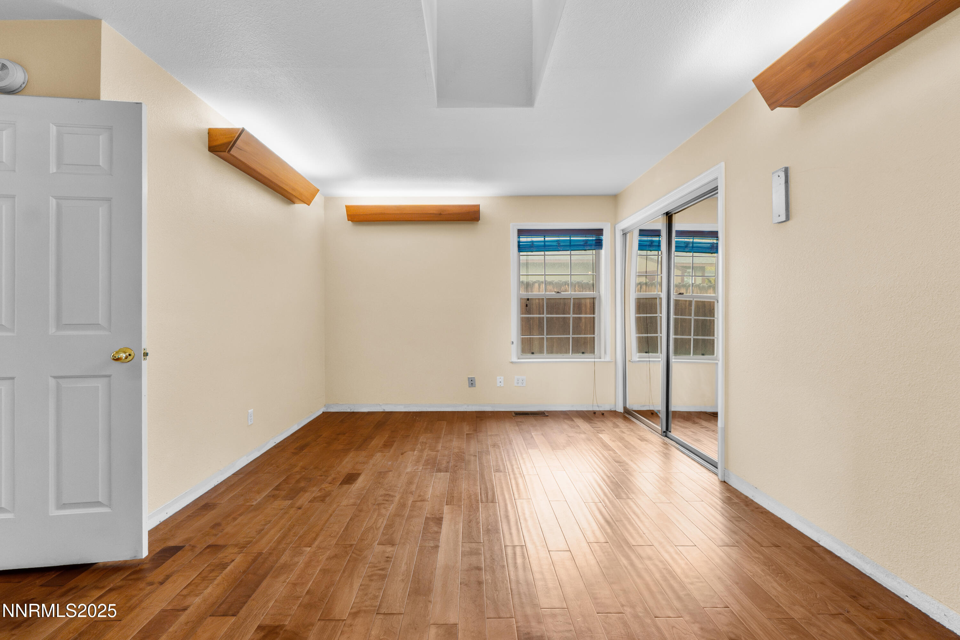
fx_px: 400
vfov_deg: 77.3
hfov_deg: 100.4
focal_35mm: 15
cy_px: 320
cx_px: 480
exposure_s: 1/13
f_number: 6.3
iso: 800
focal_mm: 10
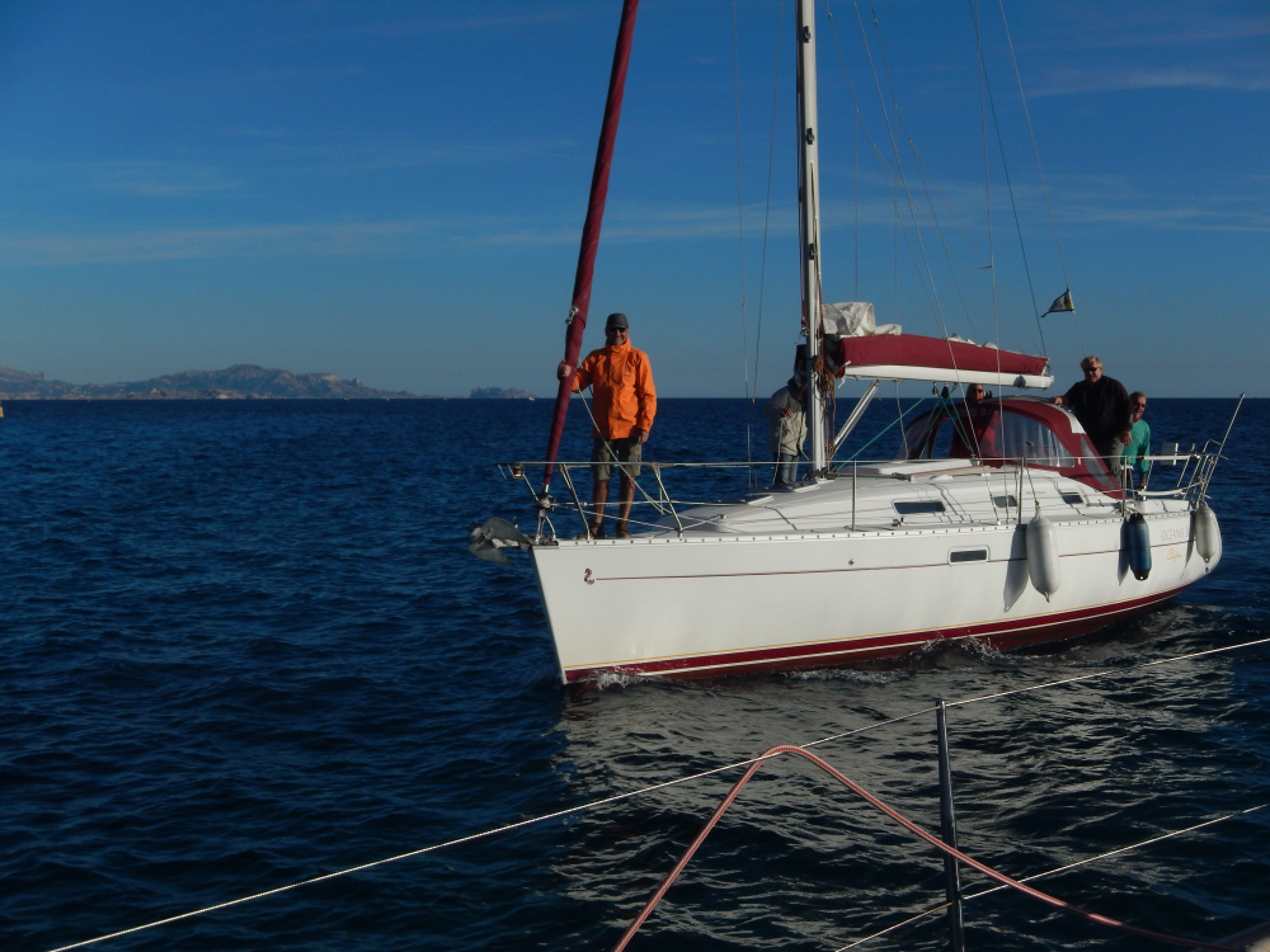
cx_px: 635
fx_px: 1724
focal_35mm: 47
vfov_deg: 30.9
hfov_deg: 40.4
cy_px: 476
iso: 125
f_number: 8.1
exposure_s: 1/800
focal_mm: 8.4
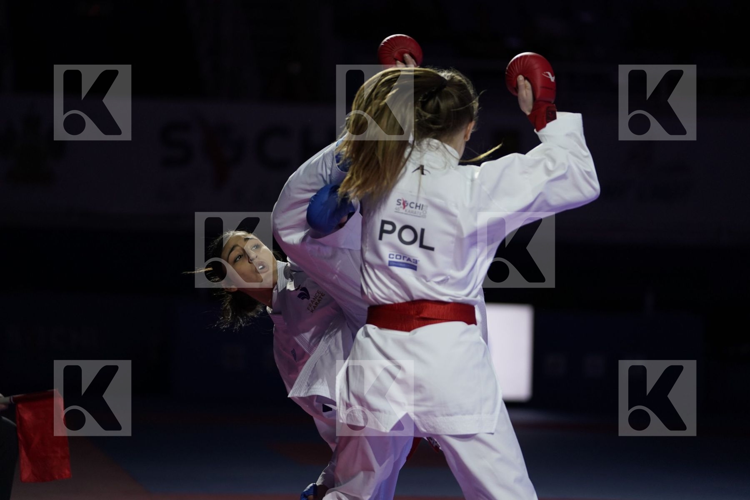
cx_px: 375
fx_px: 3146
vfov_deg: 9.1
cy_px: 250
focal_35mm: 151
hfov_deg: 13.6
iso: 1600
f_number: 2.8
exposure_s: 1/1000
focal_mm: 151
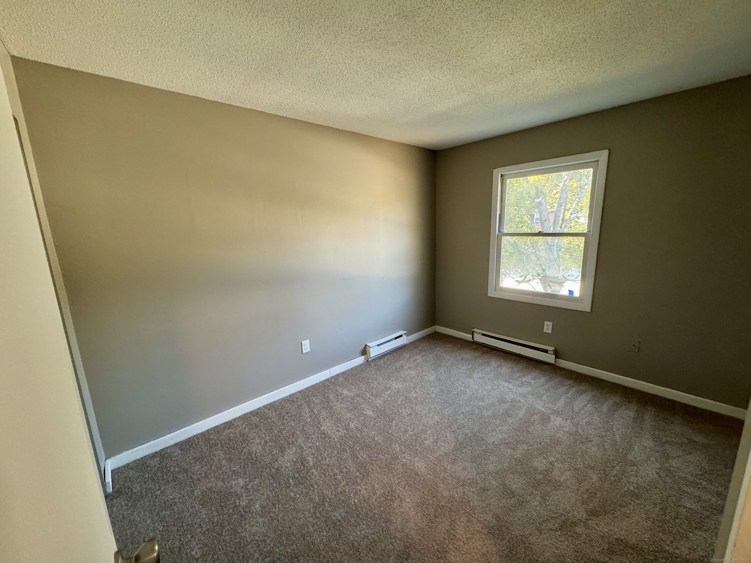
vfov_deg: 85.7
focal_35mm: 14
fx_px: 304
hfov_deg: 102.1
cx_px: 376
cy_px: 282
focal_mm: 2.22
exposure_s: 1/60
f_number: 2.2
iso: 320
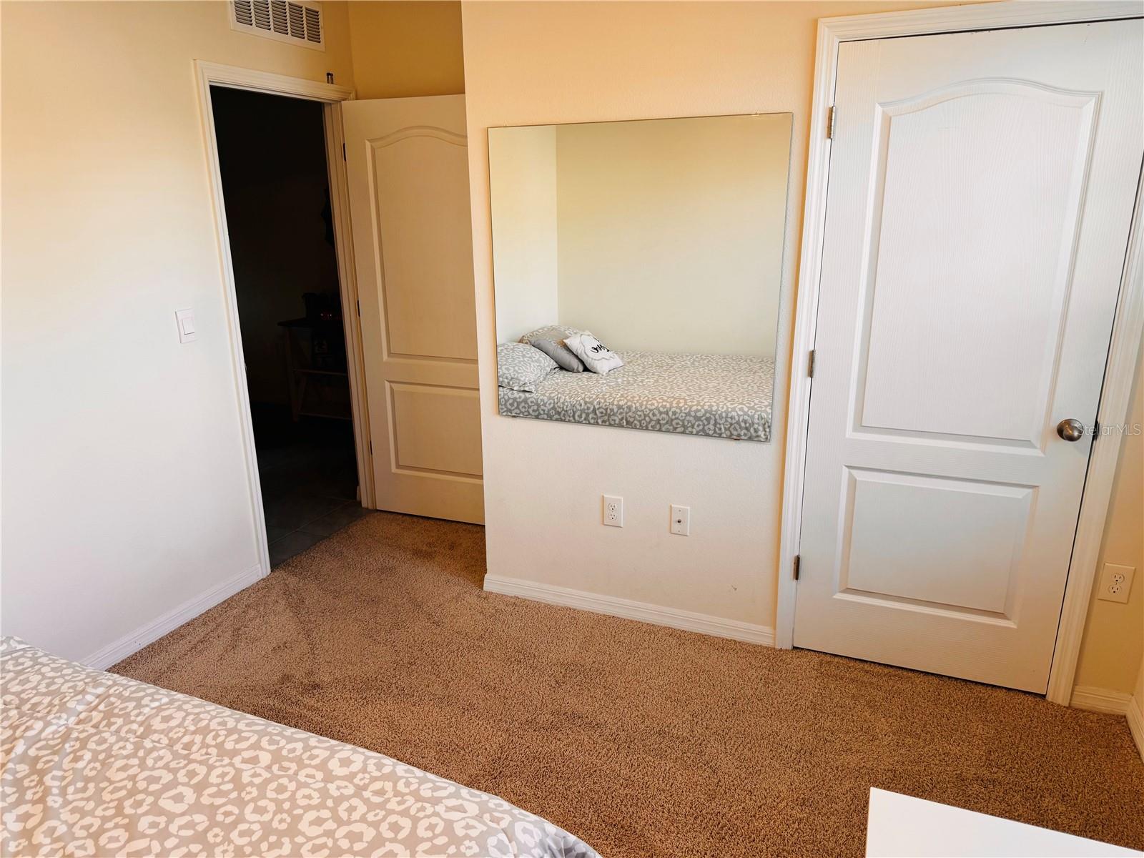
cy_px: 429
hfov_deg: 71.6
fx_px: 793
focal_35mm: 24
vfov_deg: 56.8
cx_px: 572
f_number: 1.78
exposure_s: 1/120
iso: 80
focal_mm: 6.76
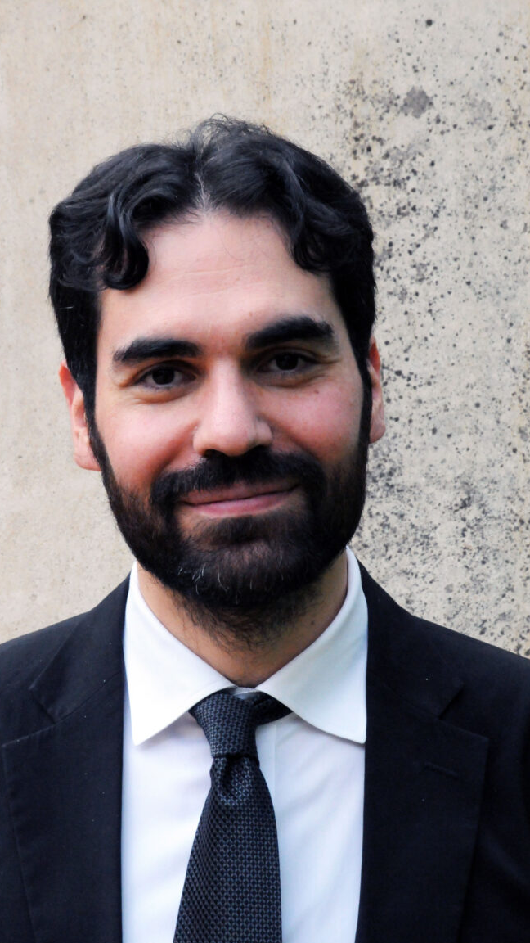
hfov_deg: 6.4
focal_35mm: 189
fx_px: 4722
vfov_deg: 11.4
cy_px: 472
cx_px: 256
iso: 2500
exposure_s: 1/200
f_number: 20
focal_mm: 120
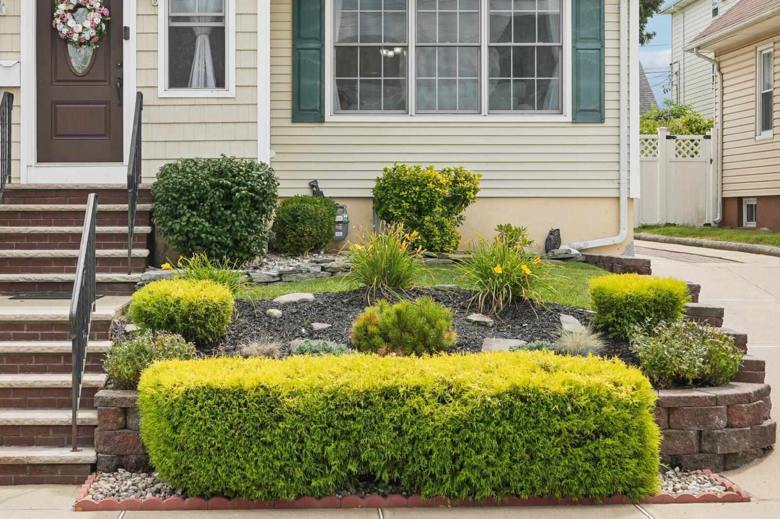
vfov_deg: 21.4
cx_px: 253
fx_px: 1343
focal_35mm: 62
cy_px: 56
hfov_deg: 32.1
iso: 100
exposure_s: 1/160
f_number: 8
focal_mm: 31.5
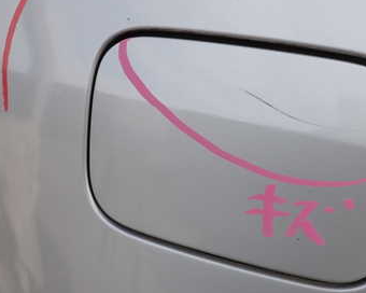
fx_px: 466
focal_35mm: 43
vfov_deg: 34.9
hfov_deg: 42.3
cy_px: 161
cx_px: 243
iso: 100
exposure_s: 1/800
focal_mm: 4.5
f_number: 2.8
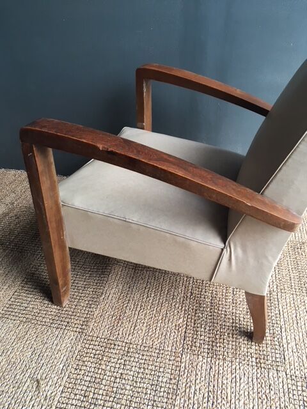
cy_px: 204
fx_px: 343
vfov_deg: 61.7
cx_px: 154
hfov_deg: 48.2
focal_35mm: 29
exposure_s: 1/33
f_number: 2.2
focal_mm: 4.15
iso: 64
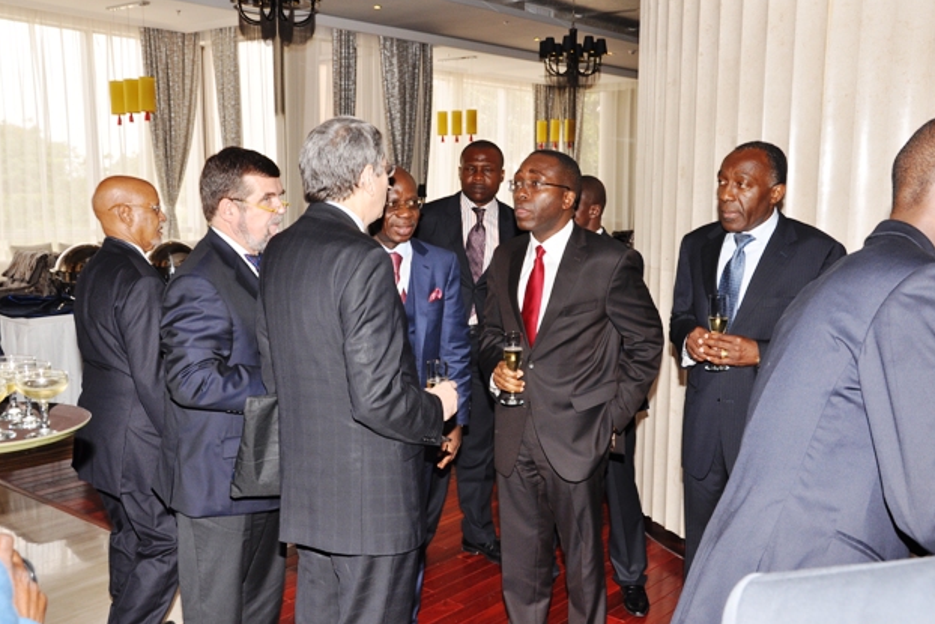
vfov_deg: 36.0
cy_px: 315
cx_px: 475
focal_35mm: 37
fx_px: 961
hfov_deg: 51.9
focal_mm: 24
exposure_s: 1/80
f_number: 8
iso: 400
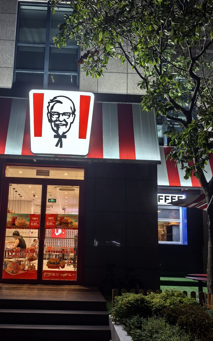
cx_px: 87
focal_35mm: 38
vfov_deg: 51.5
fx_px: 353
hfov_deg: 33.5
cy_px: 169
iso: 200
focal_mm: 6.35
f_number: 2
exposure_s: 1/100
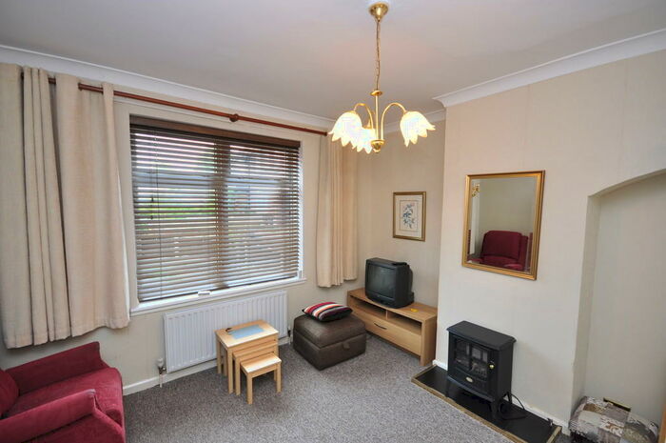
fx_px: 277
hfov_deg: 100.5
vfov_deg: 77.2
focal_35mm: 15
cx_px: 333
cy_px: 222
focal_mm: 10
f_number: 4.5
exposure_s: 1/20
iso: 200
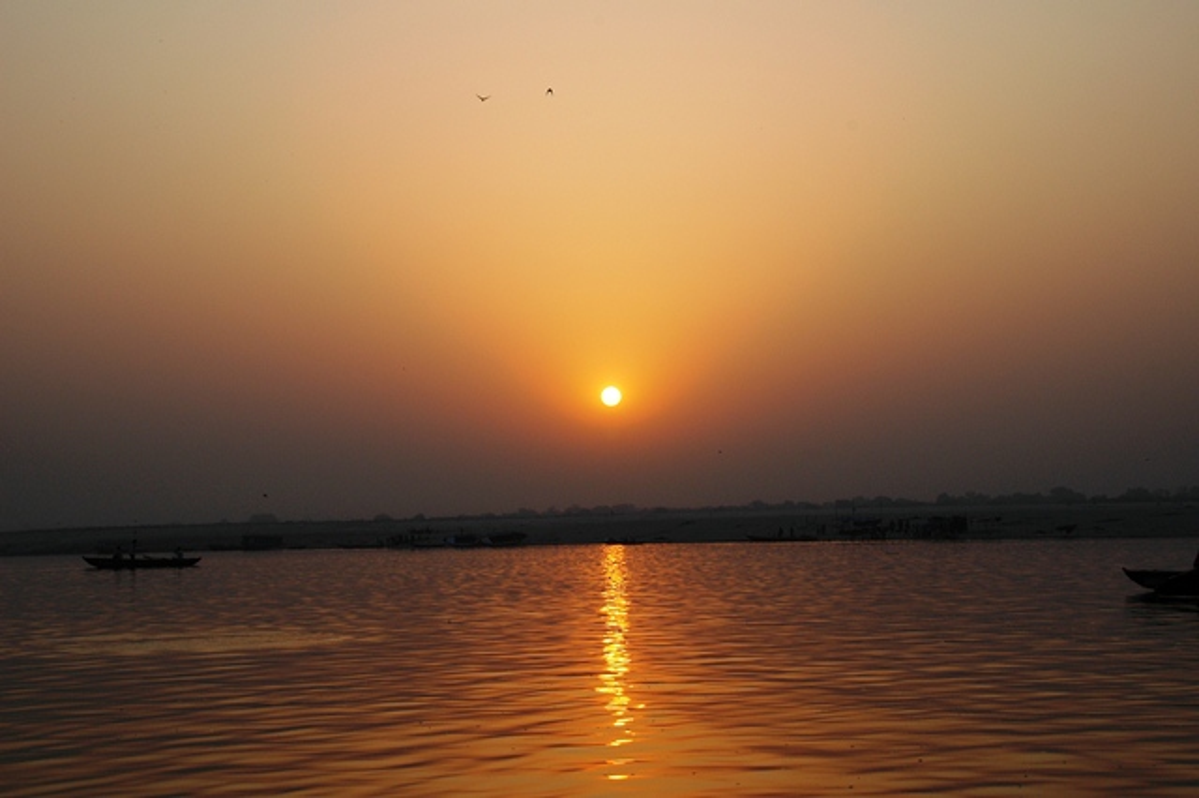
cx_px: 600
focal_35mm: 63
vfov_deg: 21.5
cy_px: 399
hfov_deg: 31.9
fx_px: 2097
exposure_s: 1/200
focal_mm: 42
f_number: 10
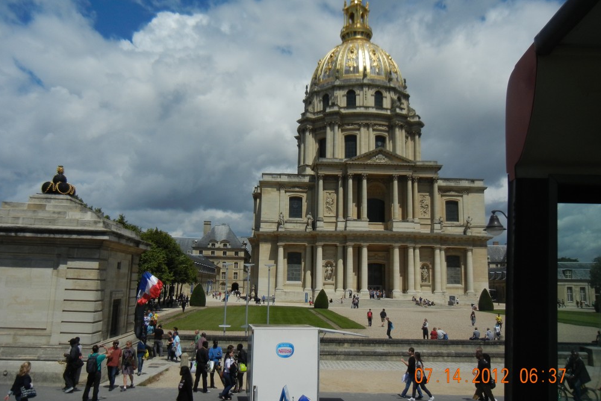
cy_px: 193
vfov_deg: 41.1
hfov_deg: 58.7
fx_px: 534
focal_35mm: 32
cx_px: 296
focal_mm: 5.4
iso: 160
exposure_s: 1/1200
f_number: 7
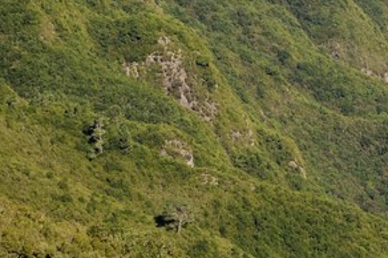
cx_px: 1042
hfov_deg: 5.2
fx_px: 4134
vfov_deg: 3.5
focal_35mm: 384
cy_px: -195
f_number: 8
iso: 200
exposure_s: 1/800
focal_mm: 70
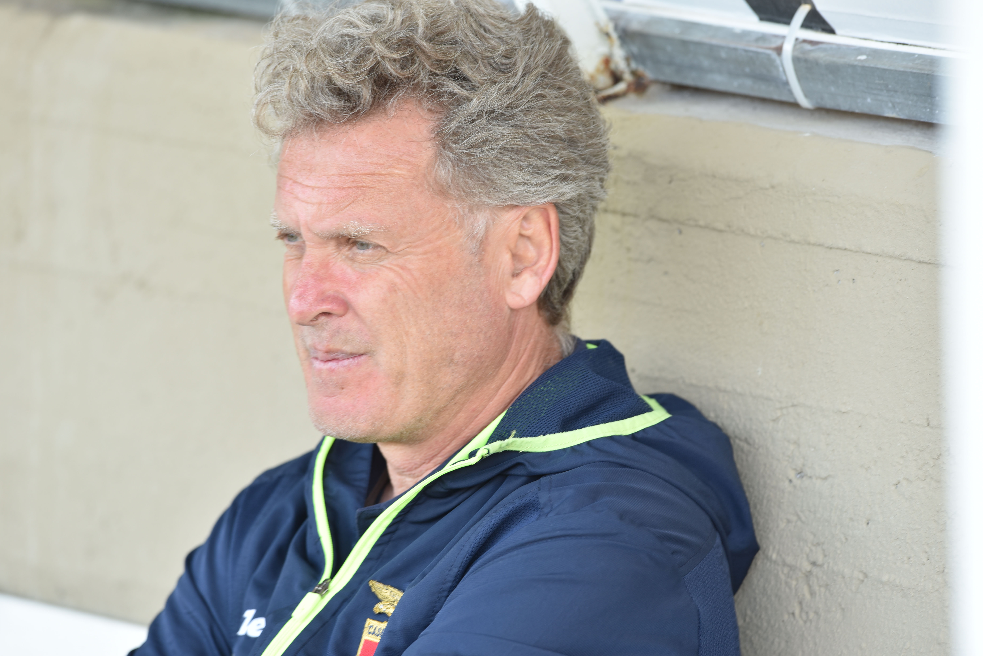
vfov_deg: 3.4
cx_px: 492
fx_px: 10926
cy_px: 328
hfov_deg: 5.2
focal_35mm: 400
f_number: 4.5
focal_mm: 400
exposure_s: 1/40
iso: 160
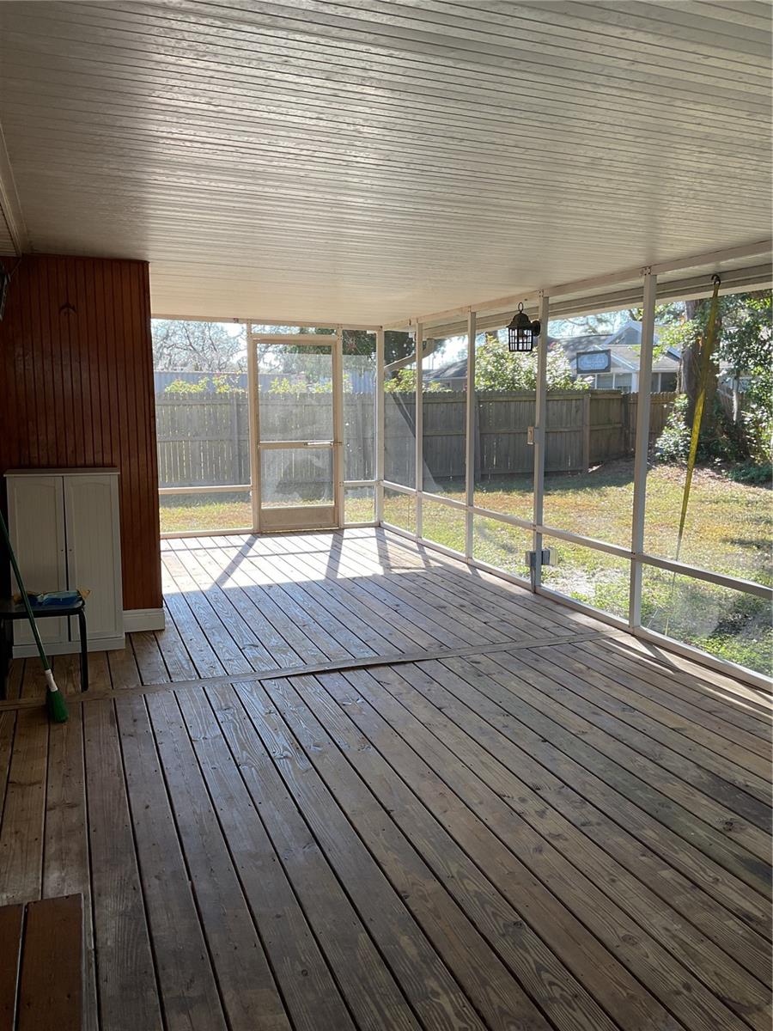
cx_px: 386
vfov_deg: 61.7
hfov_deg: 48.2
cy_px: 516
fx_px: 863
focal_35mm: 29
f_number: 1.8
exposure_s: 1/147
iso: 16
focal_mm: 3
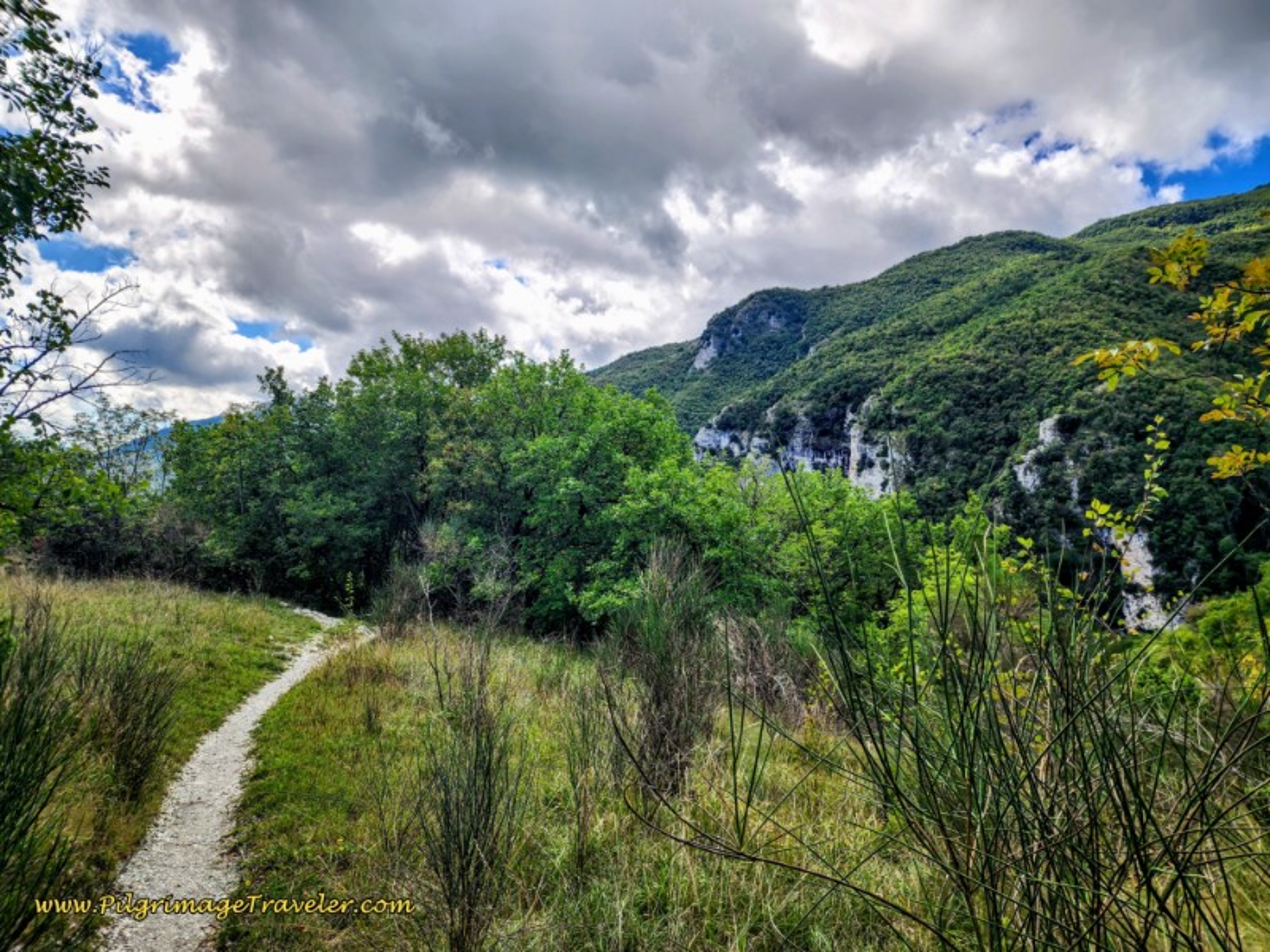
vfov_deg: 58.9
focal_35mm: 23
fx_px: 844
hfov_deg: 73.9
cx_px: 635
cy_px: 476
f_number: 1.8
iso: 12
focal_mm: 6.4
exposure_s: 1/746
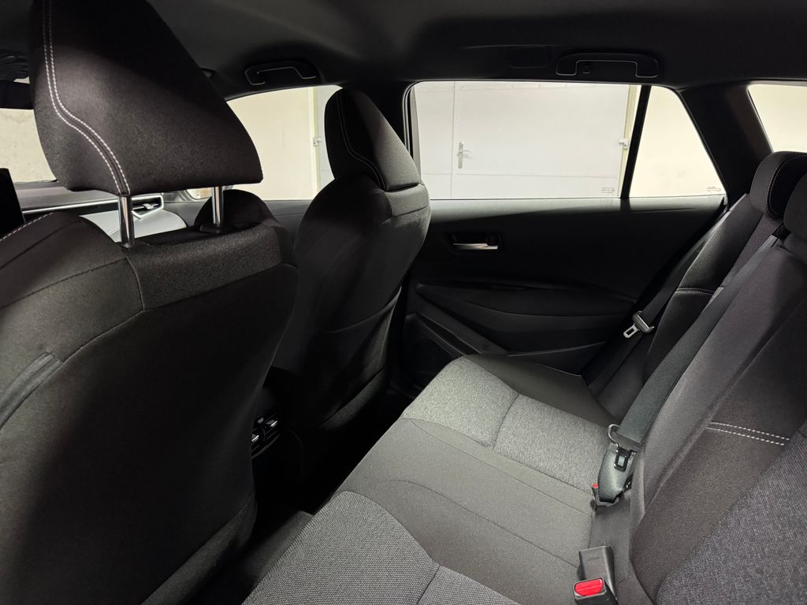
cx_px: 404
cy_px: 302
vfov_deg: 56.8
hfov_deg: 71.6
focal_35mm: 24
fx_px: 560
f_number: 1.78
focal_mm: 6.76
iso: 800
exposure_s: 1/33
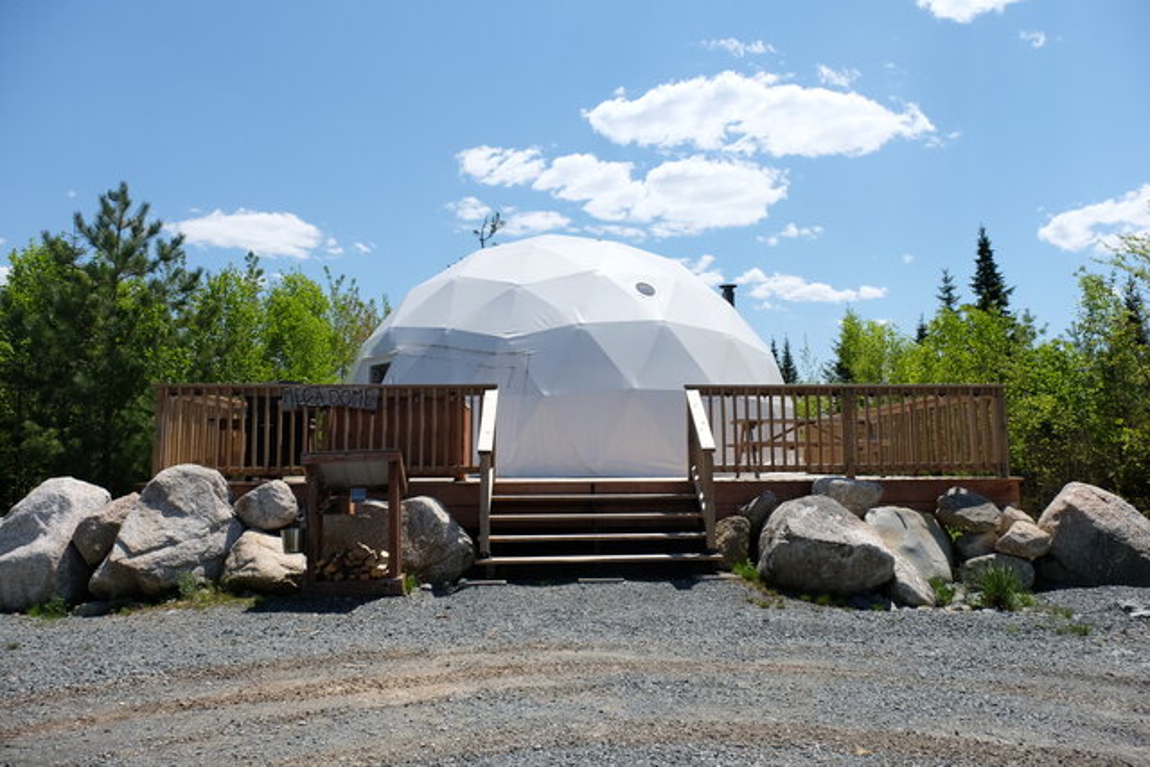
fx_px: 863
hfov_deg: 67.4
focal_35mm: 27
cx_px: 575
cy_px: 384
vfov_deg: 48.0
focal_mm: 18
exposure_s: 1/420
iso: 200
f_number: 8
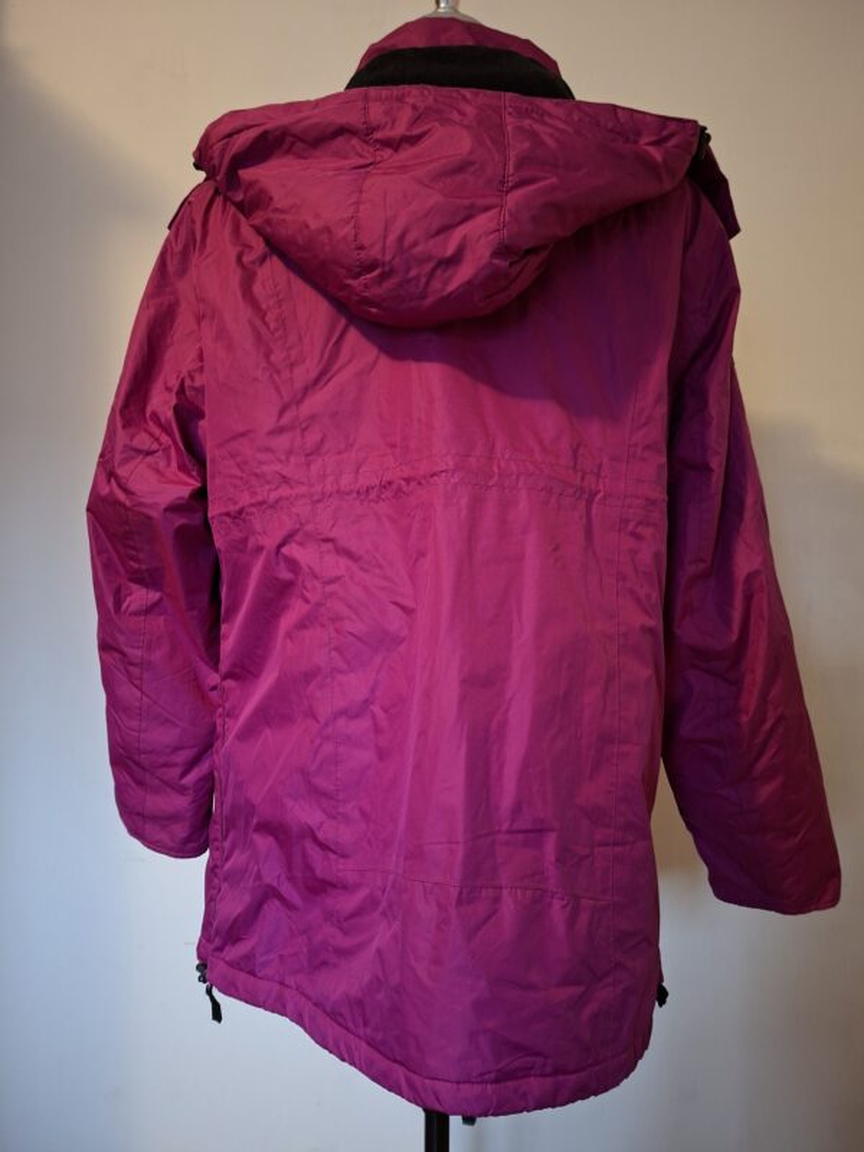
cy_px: 576
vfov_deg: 73.9
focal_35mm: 23
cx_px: 432
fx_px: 765
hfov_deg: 58.9
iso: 640
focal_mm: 5.54
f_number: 1.8
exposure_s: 1/25
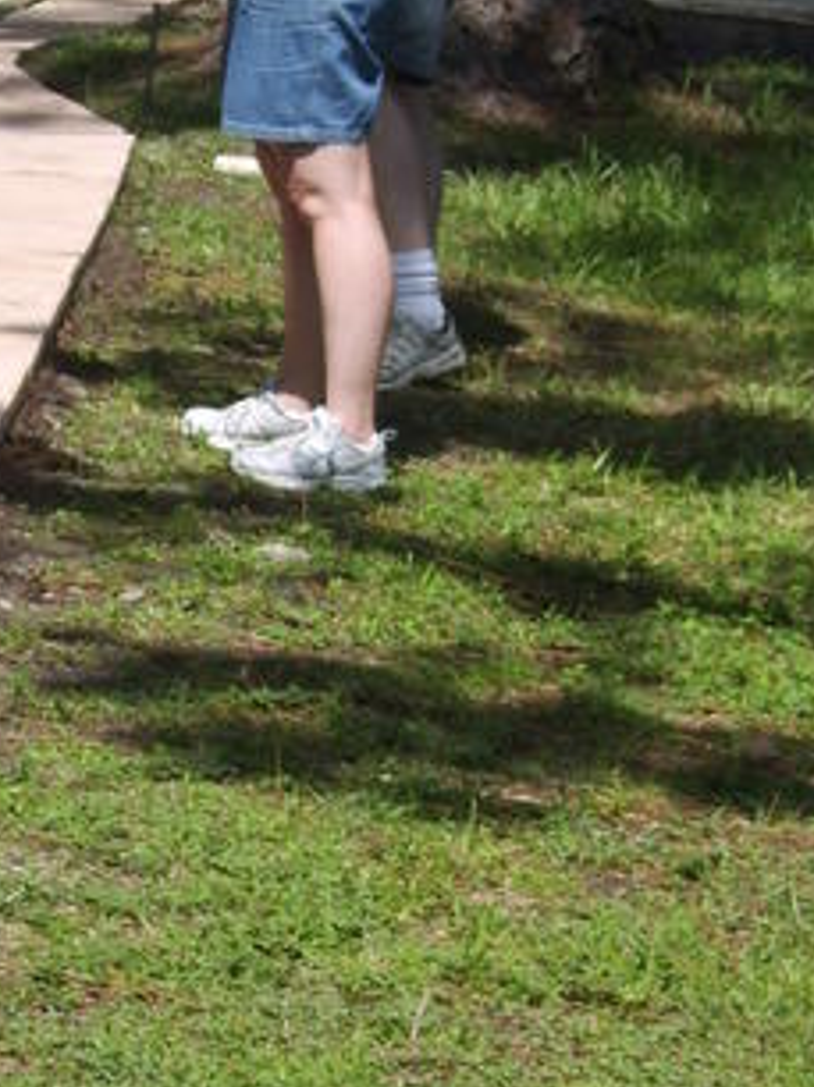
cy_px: 391
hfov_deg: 8.1
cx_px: -28
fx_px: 5714
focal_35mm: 182
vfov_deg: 10.9
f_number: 6.7
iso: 71
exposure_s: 1/272
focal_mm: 22.74
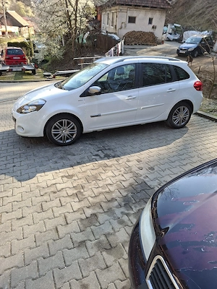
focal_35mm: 23
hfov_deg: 58.9
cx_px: 108
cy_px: 144
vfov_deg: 73.9
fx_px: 192
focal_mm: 5.54
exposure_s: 1/303
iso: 50
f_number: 1.8
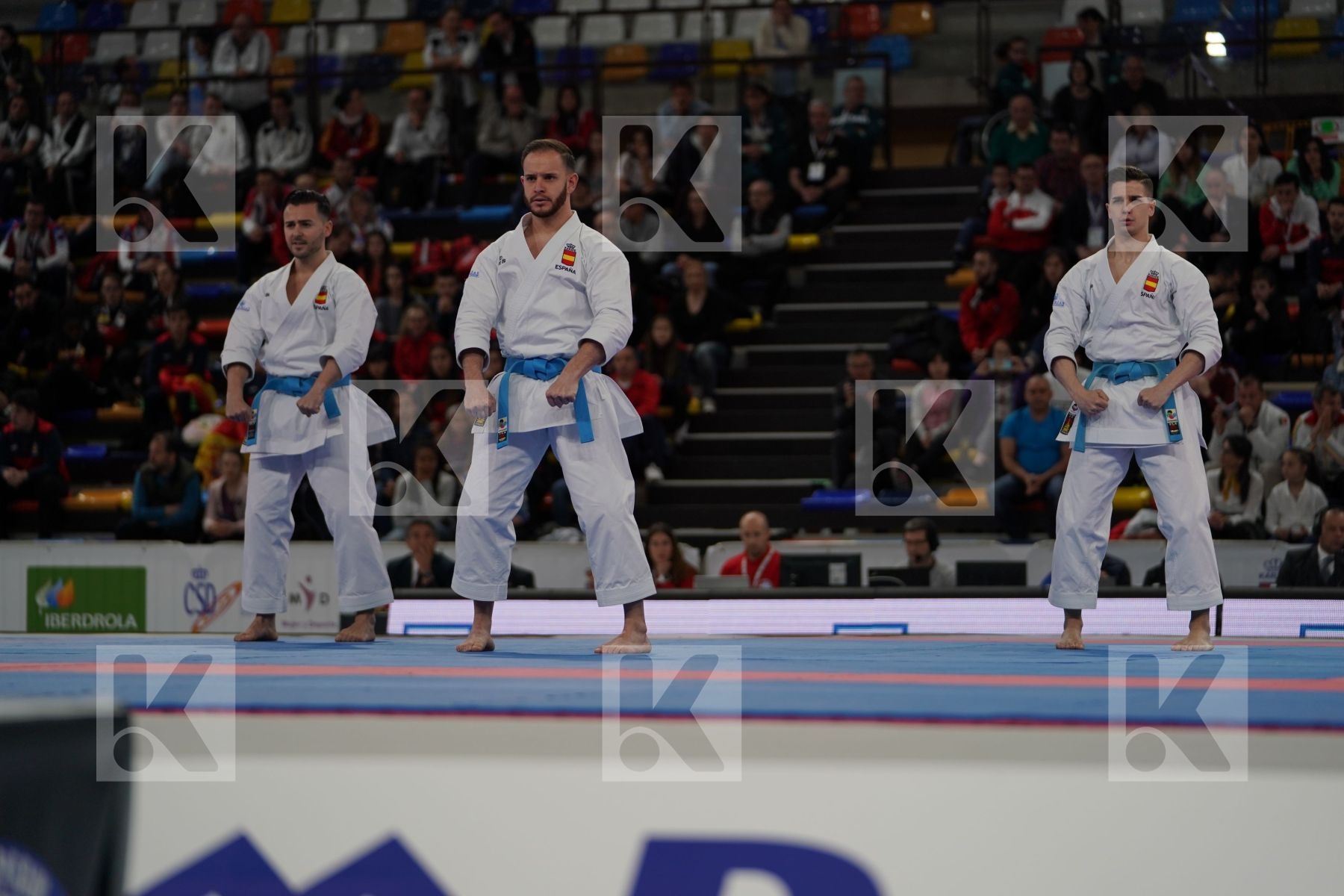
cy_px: 448
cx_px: 672
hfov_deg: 17.1
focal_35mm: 120
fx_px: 4480
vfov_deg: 11.4
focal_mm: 120
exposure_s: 1/500
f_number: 2.8
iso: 400
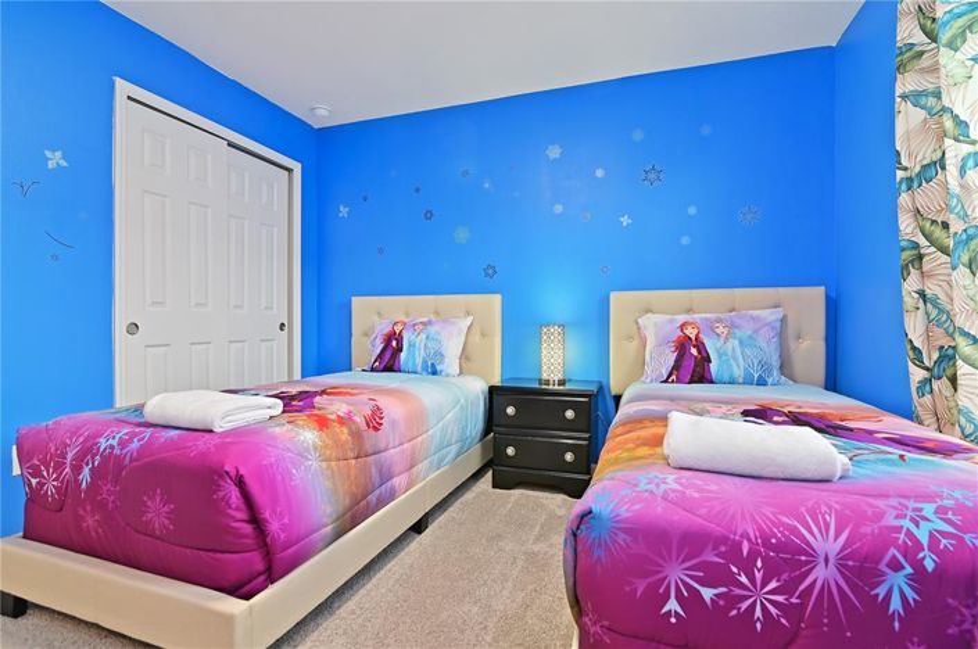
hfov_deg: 96.8
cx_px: 489
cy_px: 324
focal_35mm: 16
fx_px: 434
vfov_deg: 73.6
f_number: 8
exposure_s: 1/2
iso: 160
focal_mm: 16
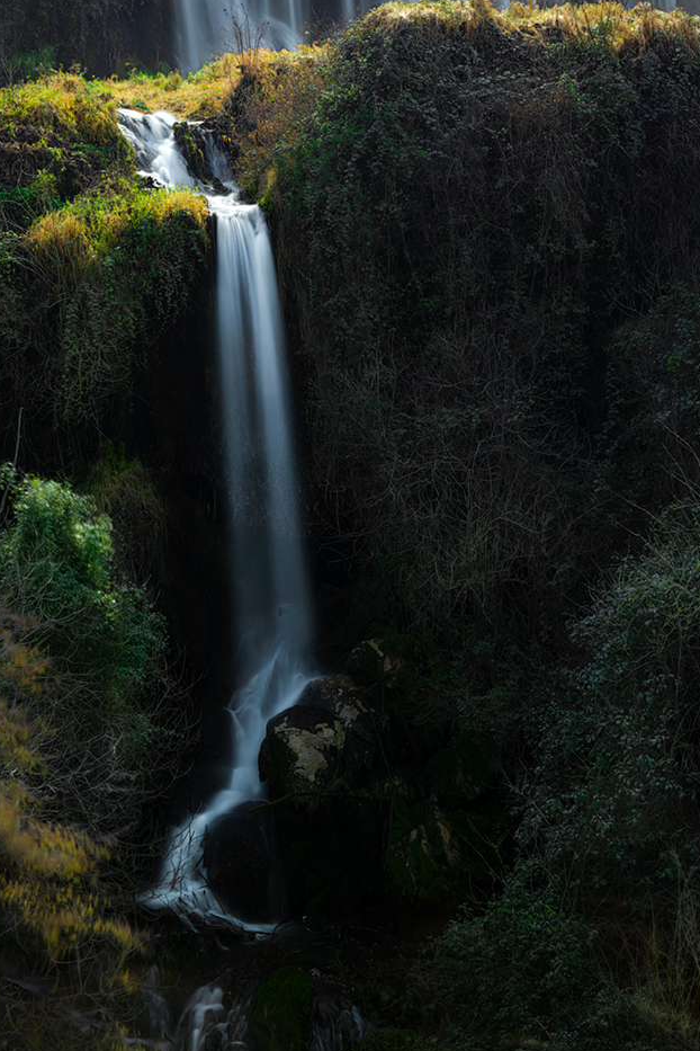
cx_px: 161
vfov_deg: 26.6
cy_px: 256
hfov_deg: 18.1
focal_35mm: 75
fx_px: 2187
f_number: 18
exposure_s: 30
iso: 64
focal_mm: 35
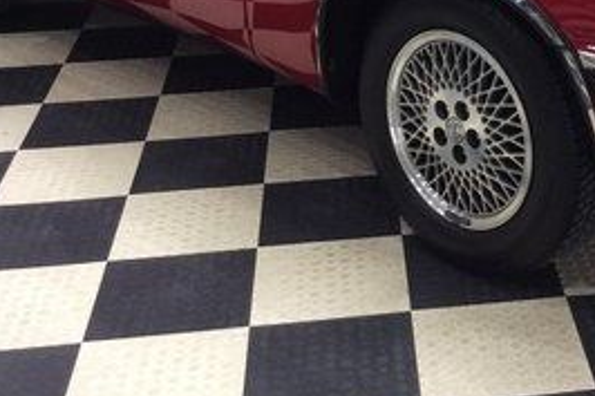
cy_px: -51
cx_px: 528
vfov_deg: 16.5
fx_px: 1321
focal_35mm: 80
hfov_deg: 24.7
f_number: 2.4
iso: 64
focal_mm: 3.3
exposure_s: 1/24
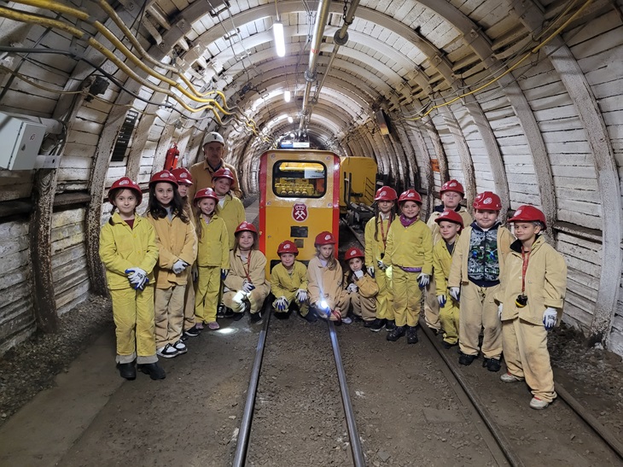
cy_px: 234
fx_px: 468
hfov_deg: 67.3
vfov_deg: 53.0
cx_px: 312
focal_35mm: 26
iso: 640
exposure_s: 1/50
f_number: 1.8
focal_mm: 5.4
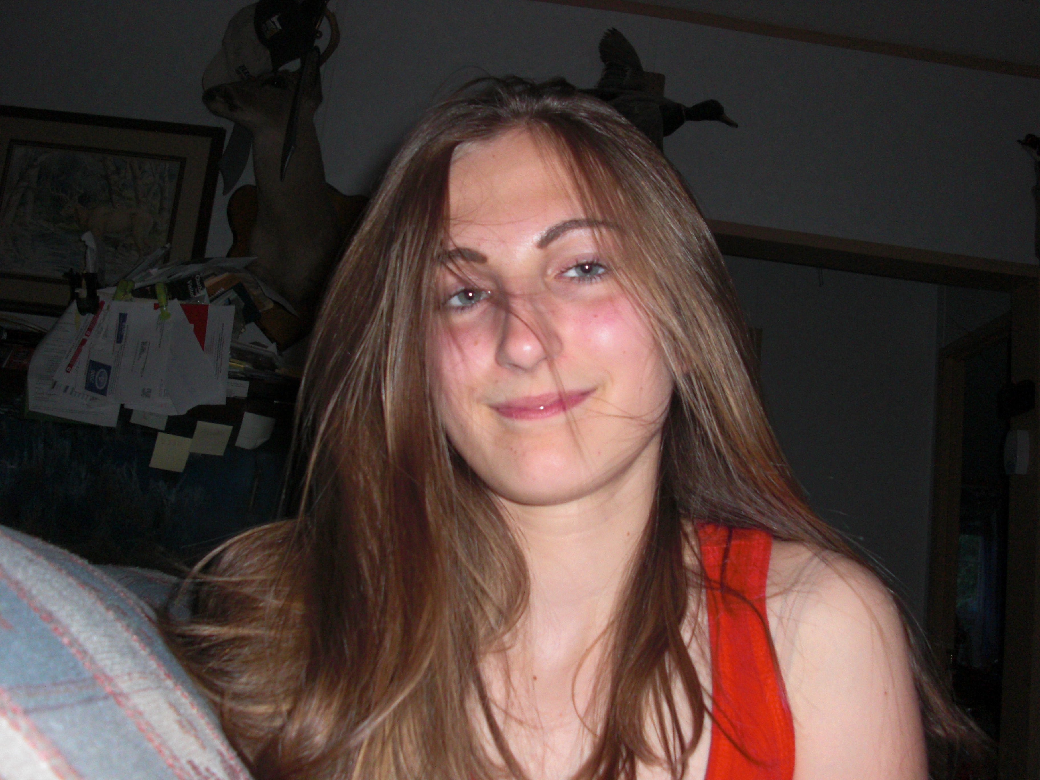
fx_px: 1082
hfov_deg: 51.4
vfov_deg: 39.7
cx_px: 520
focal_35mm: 36
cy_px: 390
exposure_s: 1/60
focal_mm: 6.3
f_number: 2.8
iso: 200
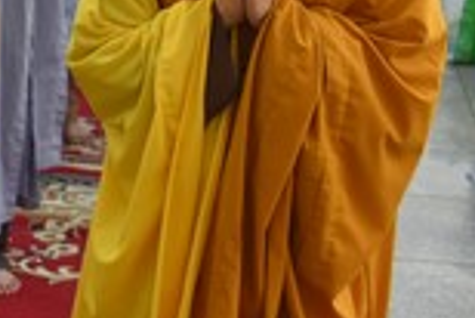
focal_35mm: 160
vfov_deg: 8.6
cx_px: -370
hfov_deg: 11.9
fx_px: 2113
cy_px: 22
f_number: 4
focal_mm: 38
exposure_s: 1/60
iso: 640
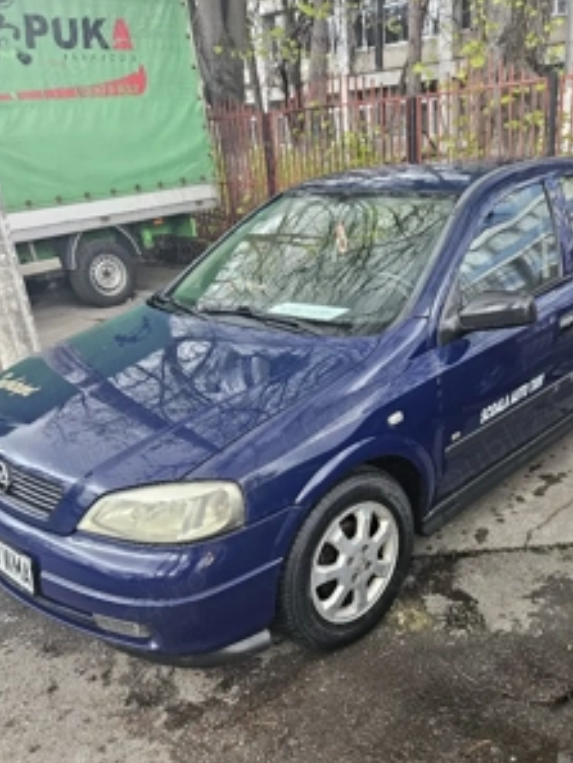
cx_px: 375
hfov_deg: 44.9
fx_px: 684
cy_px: 460
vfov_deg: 57.8
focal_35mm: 31
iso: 125
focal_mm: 5.4
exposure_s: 1/100
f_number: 1.8
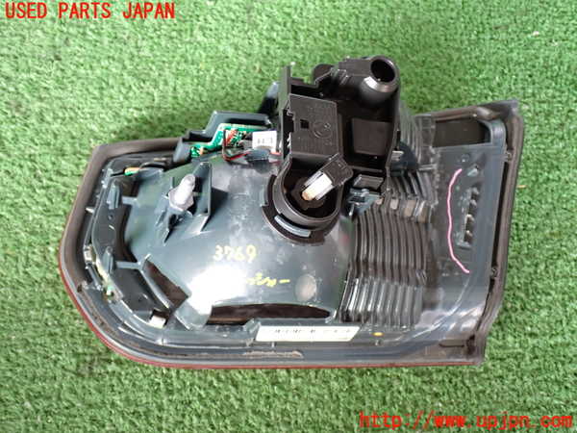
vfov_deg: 32.9
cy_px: 216
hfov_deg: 42.9
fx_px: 733
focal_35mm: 44
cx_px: 288
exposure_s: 1/40
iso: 500
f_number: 2.9
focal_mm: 7.84
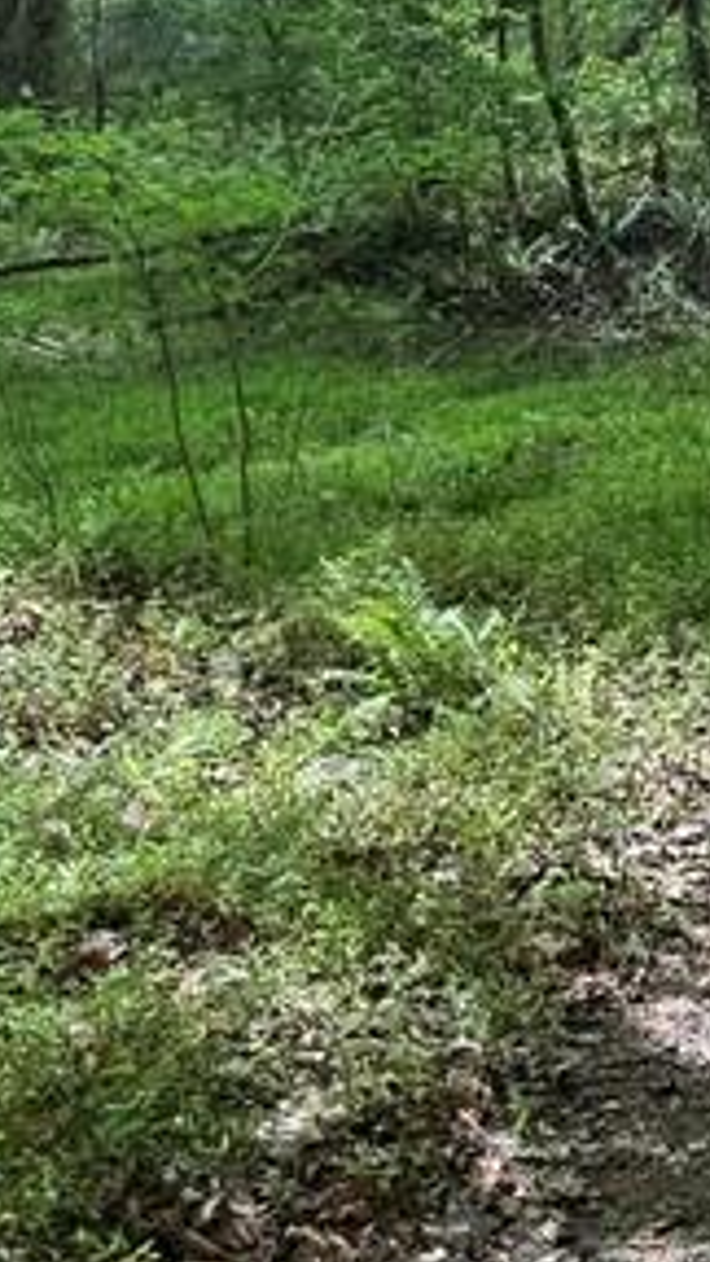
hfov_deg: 10.9
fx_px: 3113
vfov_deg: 22.2
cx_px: 1722
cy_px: 57
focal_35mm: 93
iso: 80
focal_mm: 6.76
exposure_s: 1/460
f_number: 1.78
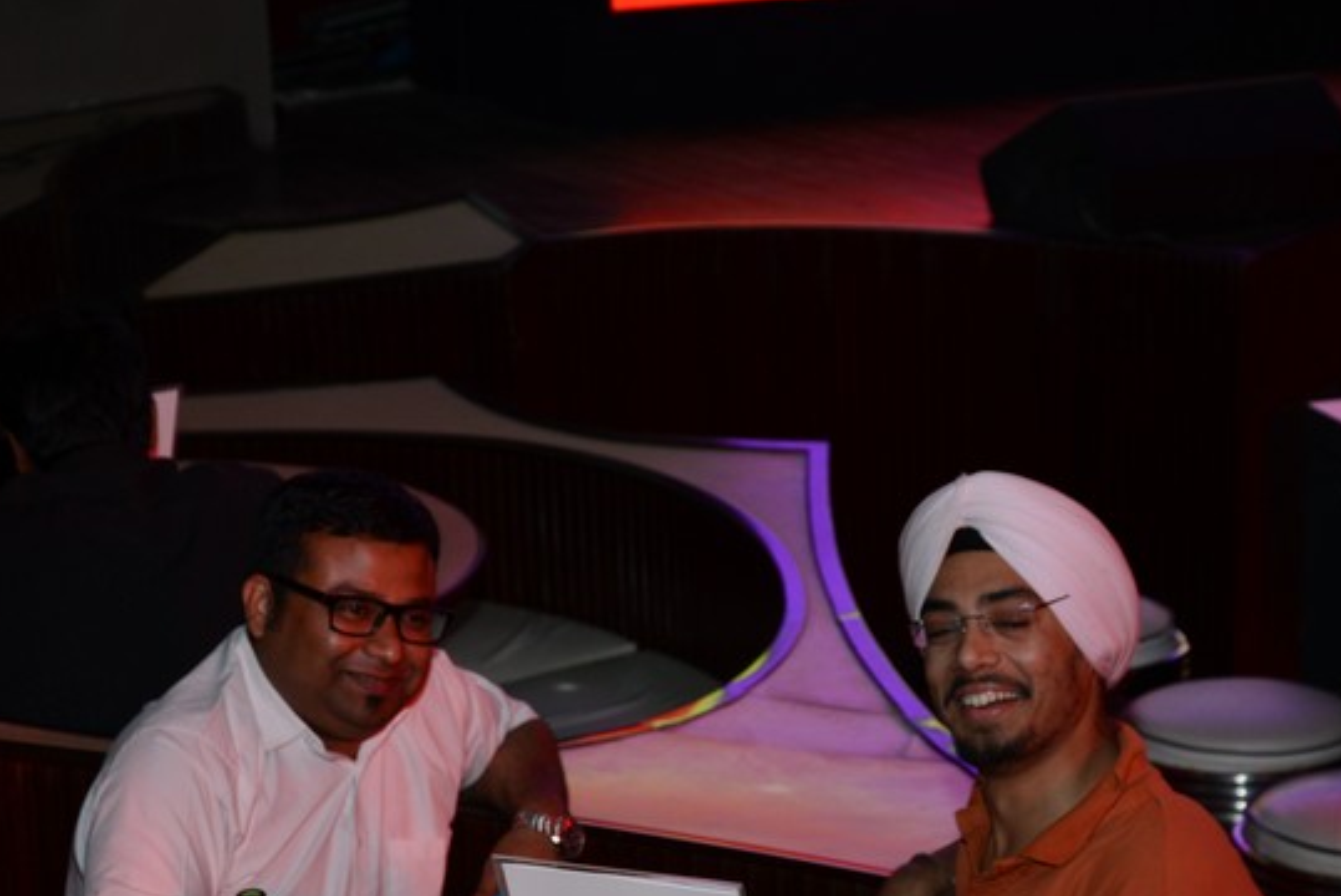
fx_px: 3317
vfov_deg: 15.2
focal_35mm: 89
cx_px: 647
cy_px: 786
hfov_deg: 22.9
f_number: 4.5
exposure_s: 1/125
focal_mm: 48
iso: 1000
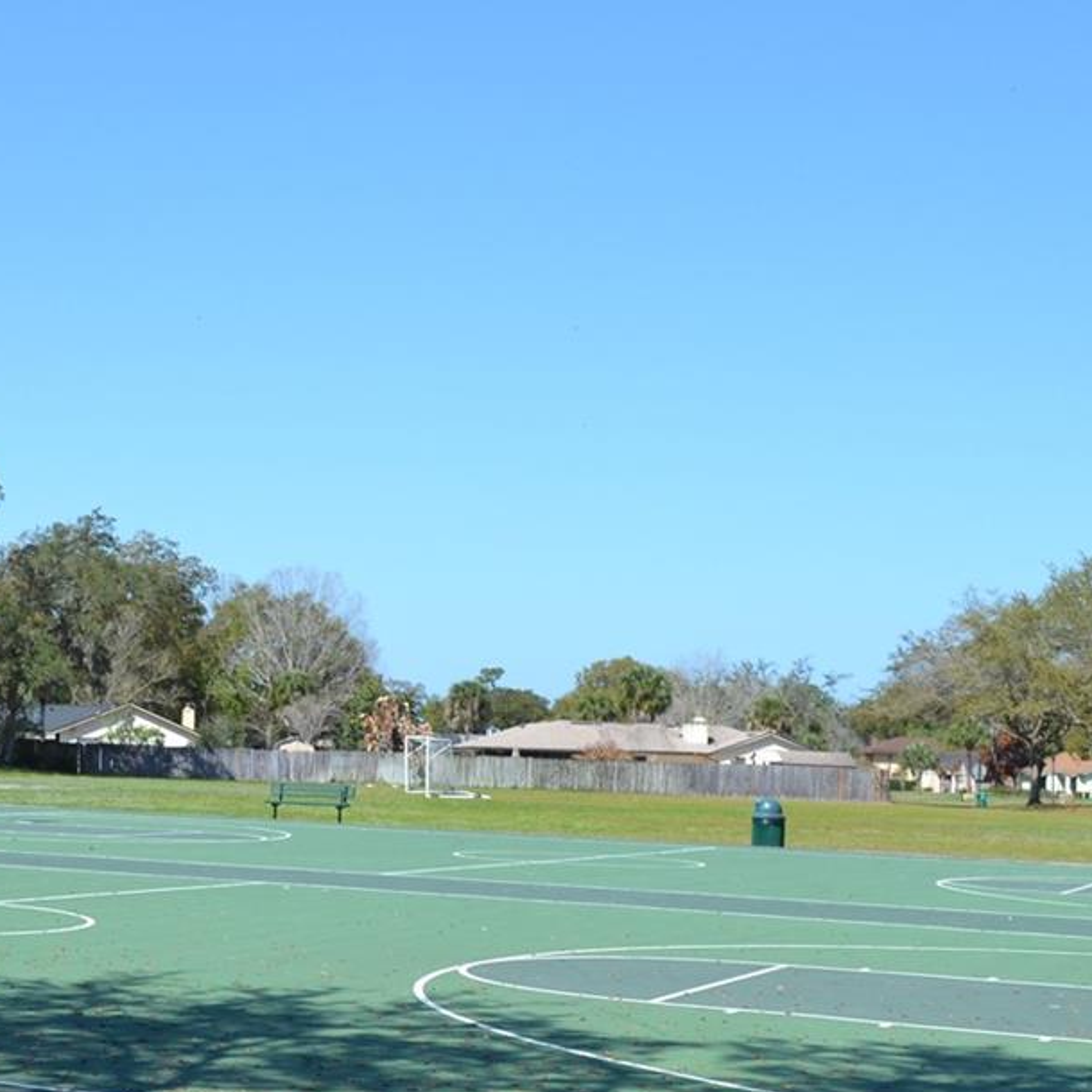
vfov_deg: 25.5
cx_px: 120
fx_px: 2391
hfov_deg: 25.0
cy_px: 753
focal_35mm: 67
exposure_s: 1/250
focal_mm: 20
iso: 100
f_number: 8
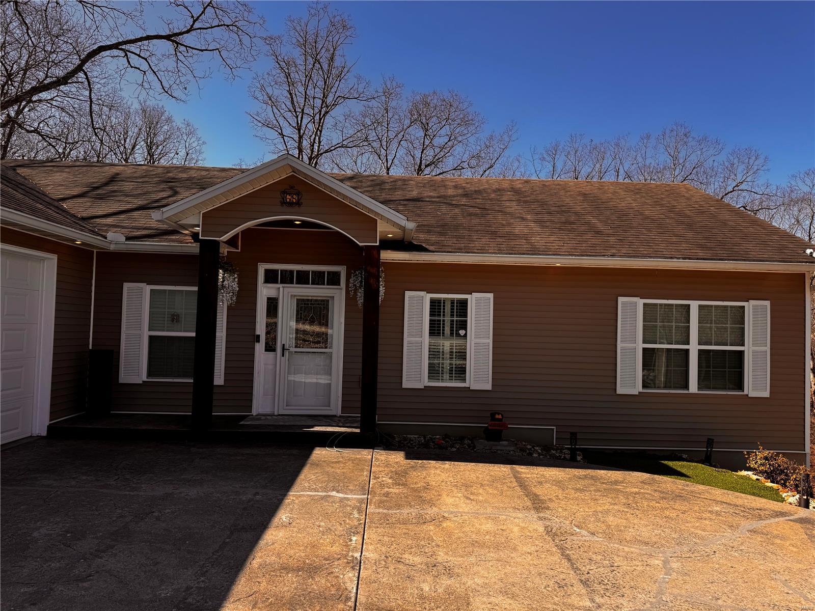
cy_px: 306
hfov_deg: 71.6
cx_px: 408
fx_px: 565
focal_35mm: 24
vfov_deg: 56.8
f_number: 1.78
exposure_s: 1/2506
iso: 80
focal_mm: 6.76
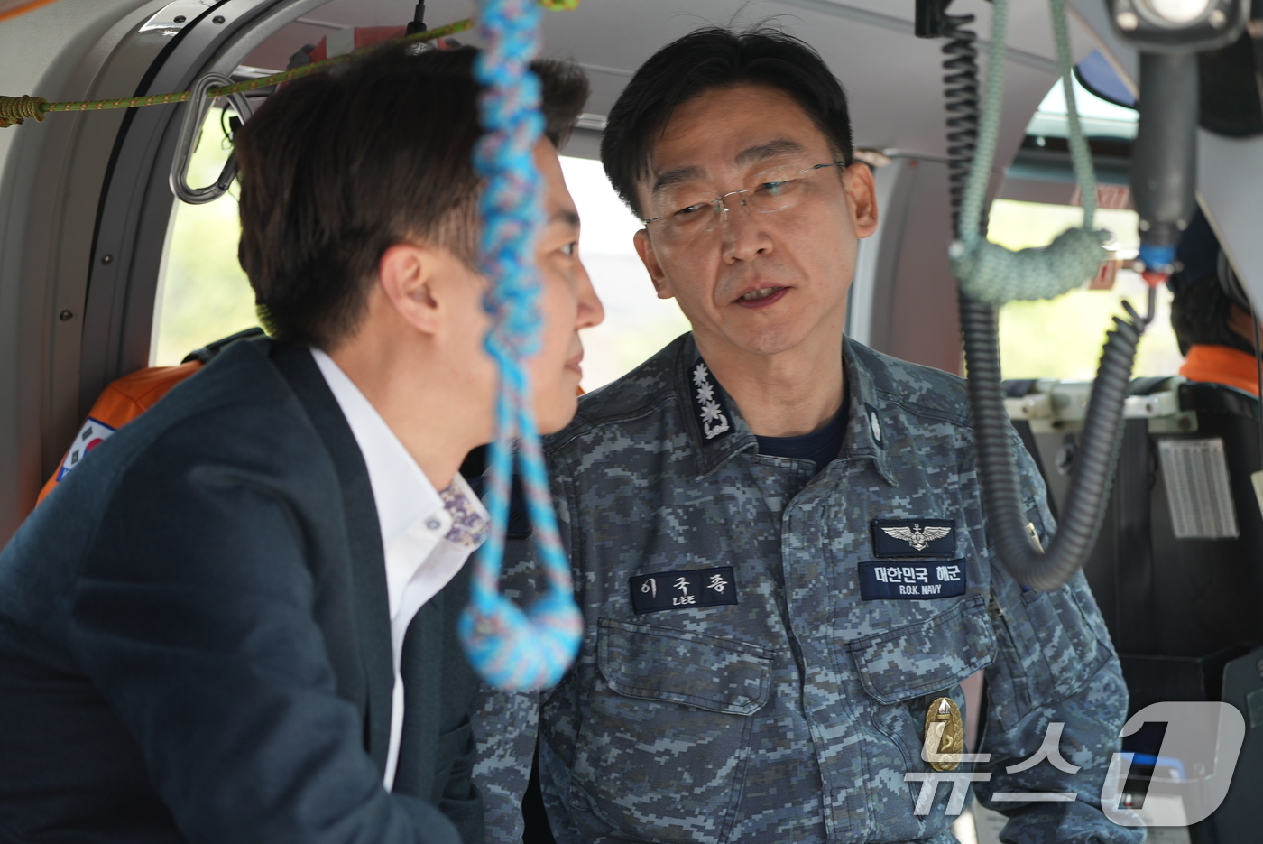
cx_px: 632
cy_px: 422
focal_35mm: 100
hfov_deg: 20.4
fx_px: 3510
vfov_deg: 13.7
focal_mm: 100
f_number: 4.5
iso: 200
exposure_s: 1/125
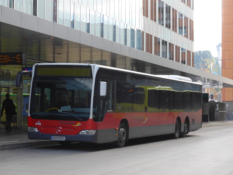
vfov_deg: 16.4
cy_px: 88
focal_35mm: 90
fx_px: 606
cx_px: 116
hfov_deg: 21.8
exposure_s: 1/80
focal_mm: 18
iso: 125
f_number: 4.6
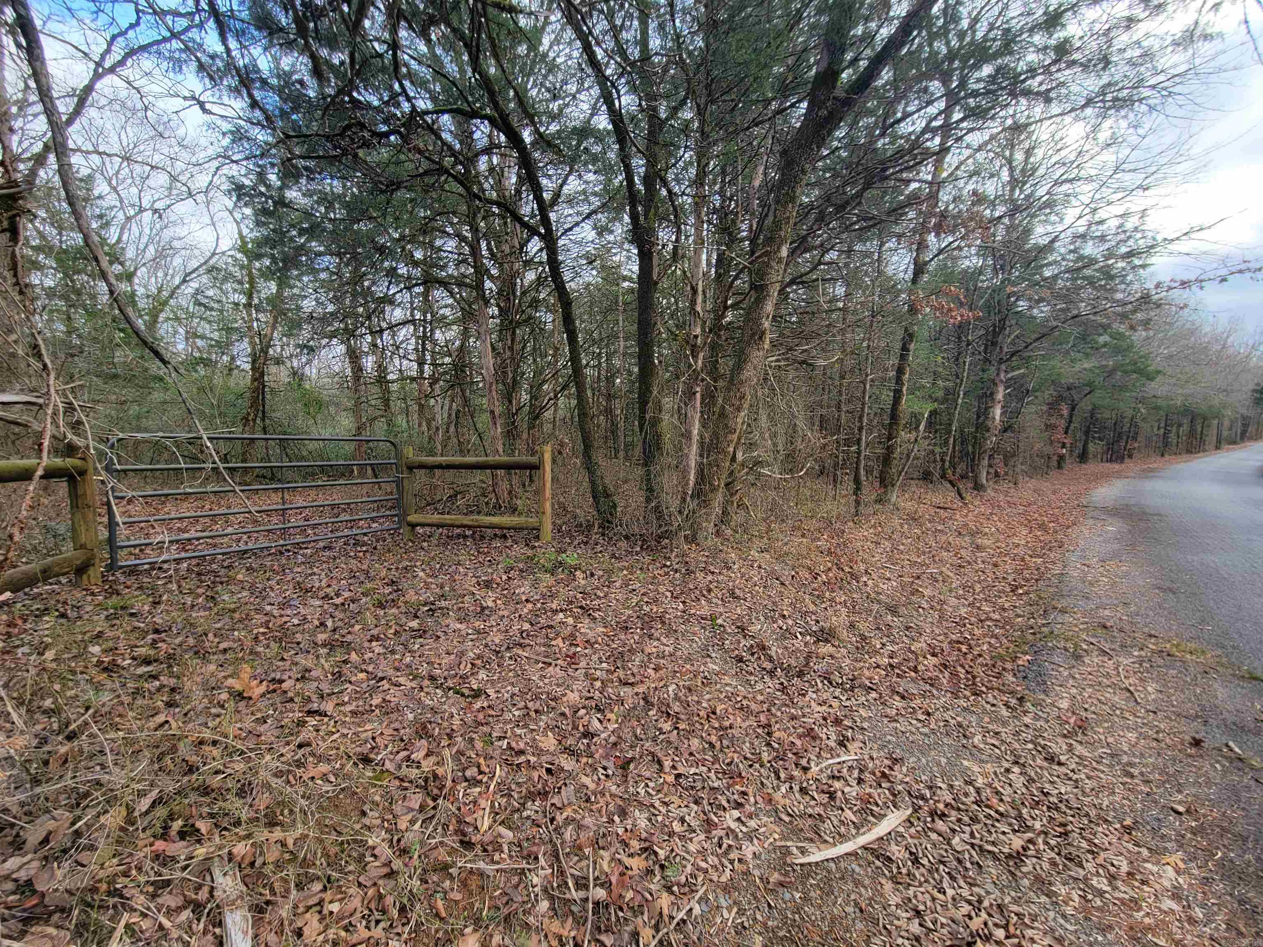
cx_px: 632
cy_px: 474
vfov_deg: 89.9
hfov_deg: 106.2
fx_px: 474
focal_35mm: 13
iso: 50
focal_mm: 2.2
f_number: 2.2
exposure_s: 1/120
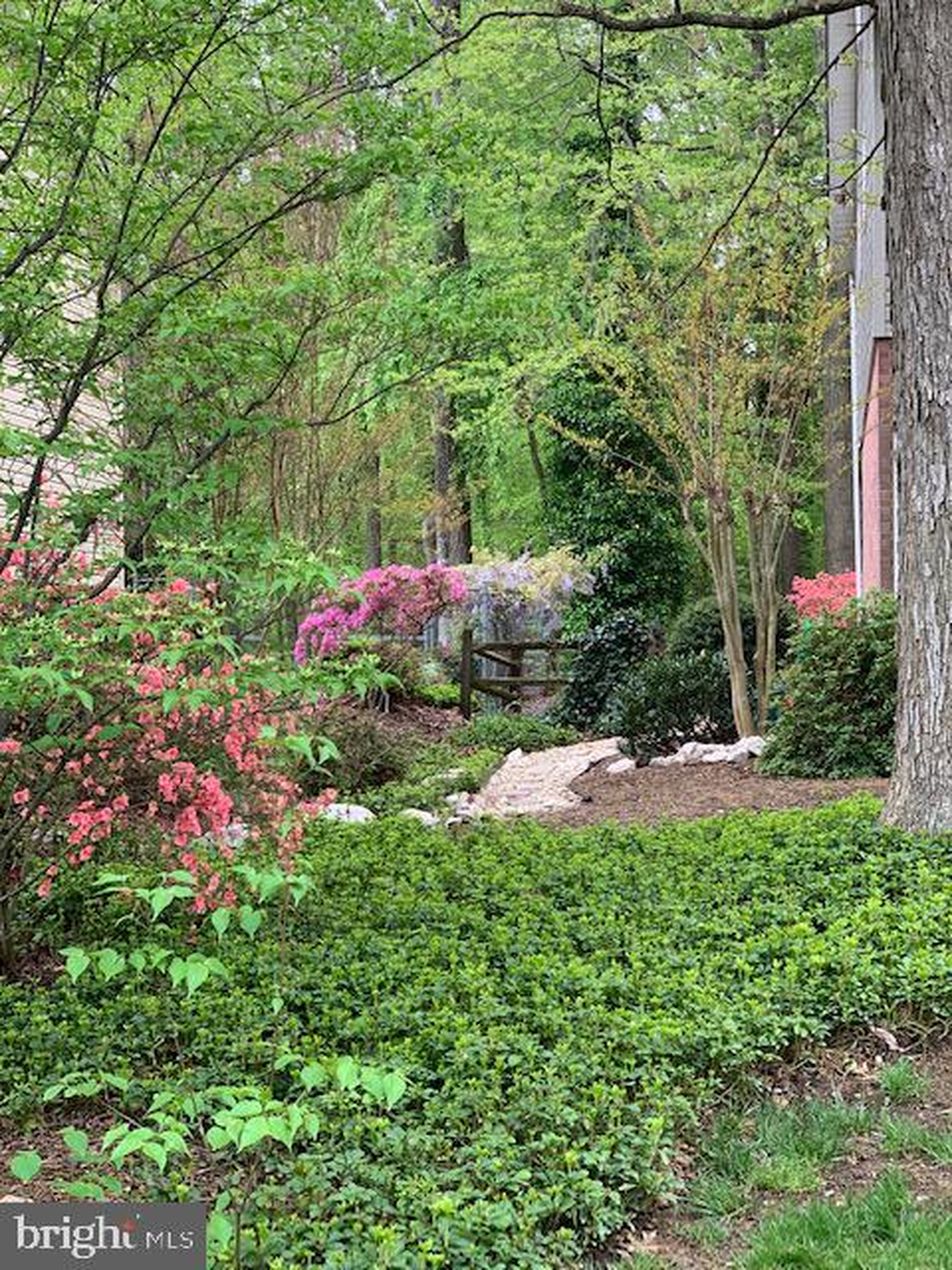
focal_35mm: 52
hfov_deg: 28.0
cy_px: 635
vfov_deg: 36.8
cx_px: 476
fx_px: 1907
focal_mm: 6
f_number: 2.4
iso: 40
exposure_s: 1/122
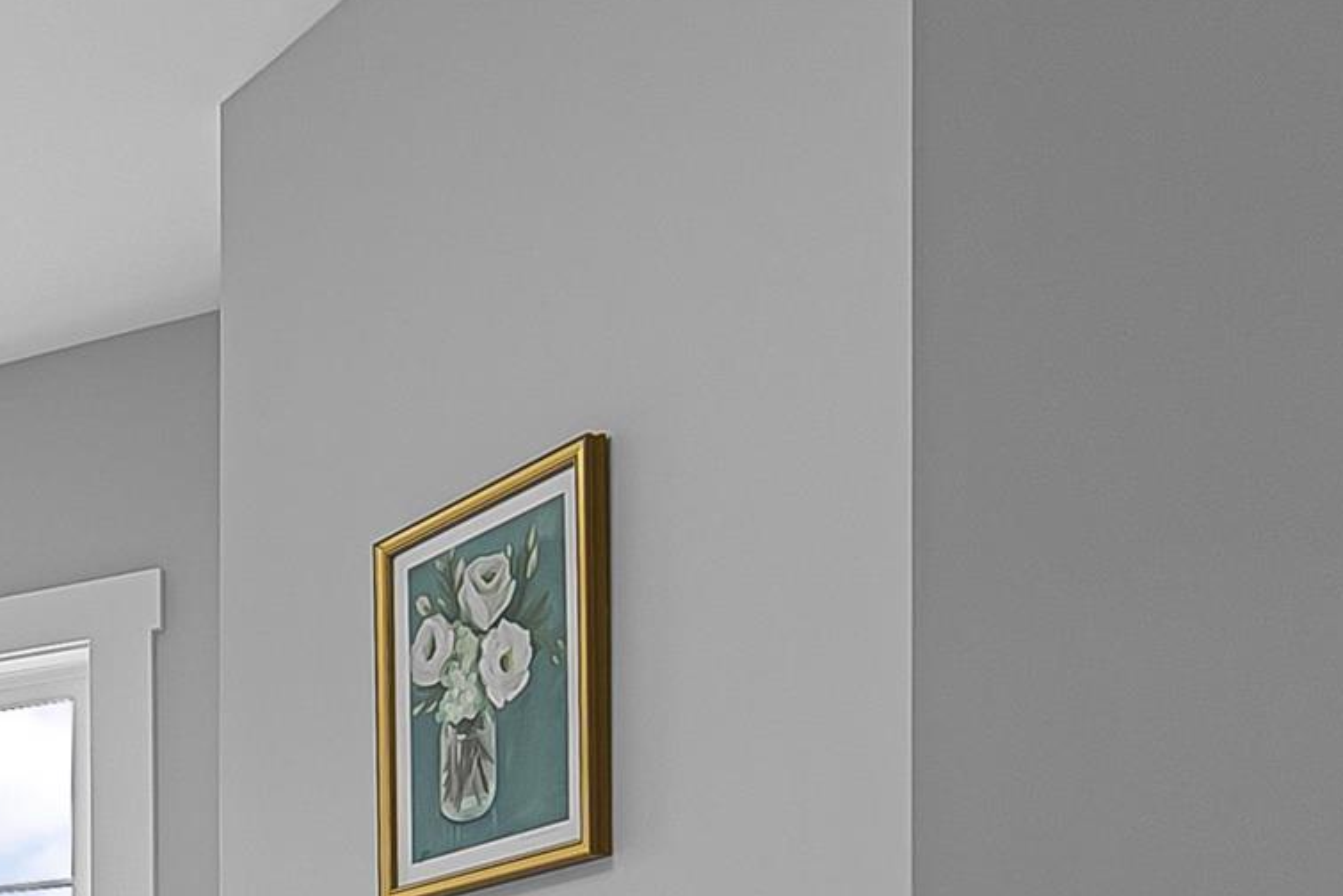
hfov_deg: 23.4
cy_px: 1213
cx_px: -882
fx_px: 2218
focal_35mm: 59
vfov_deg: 20.5
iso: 640
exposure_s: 1/25
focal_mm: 14.6
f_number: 6.3
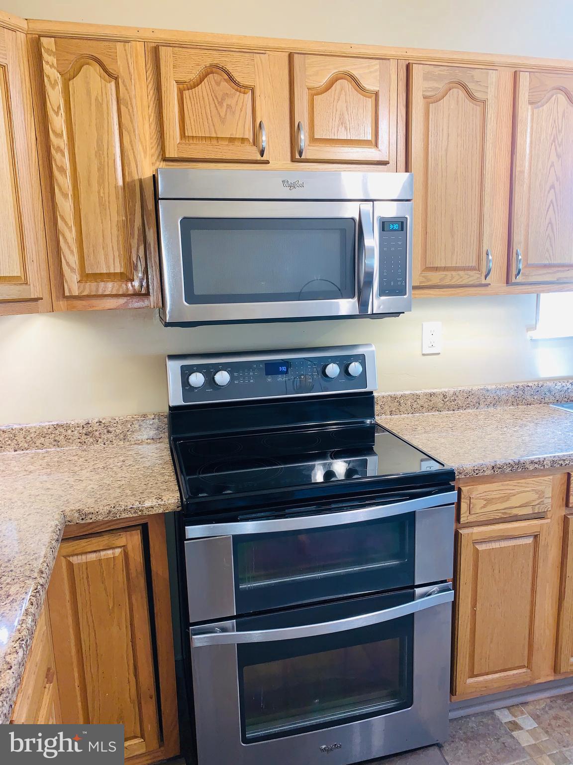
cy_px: 382
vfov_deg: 67.3
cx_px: 286
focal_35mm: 26
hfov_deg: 53.1
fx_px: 574
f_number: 1.8
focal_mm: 4.25
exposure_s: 1/17
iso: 40
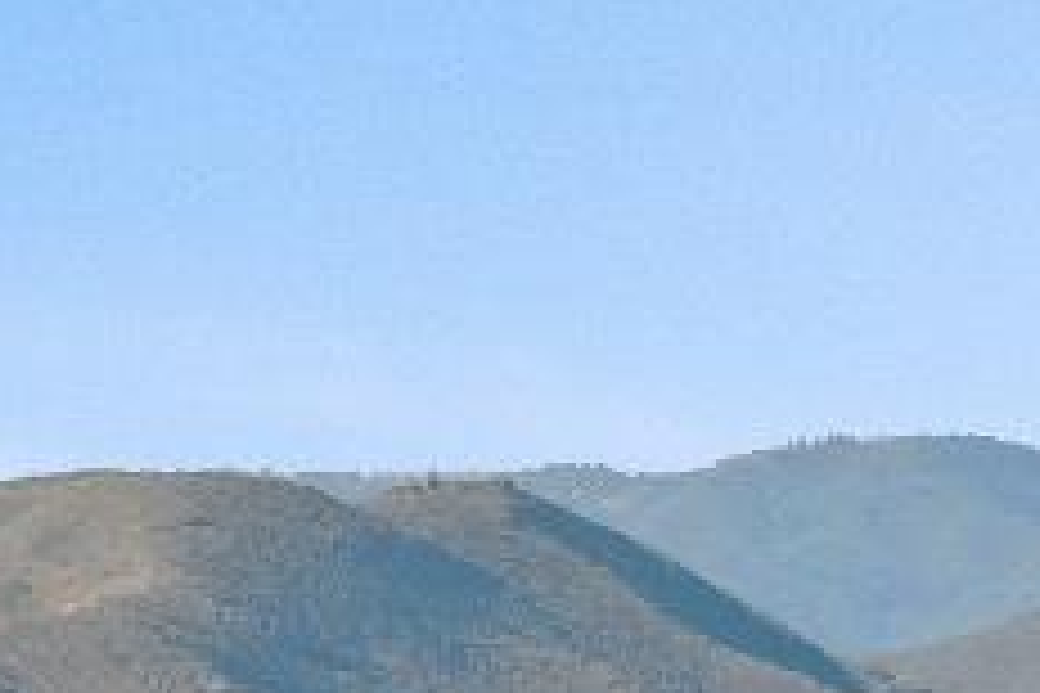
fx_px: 14819
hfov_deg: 3.9
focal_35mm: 513
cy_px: 508
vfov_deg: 2.7
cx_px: -1922
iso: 125
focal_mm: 79
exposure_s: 1/500
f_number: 8
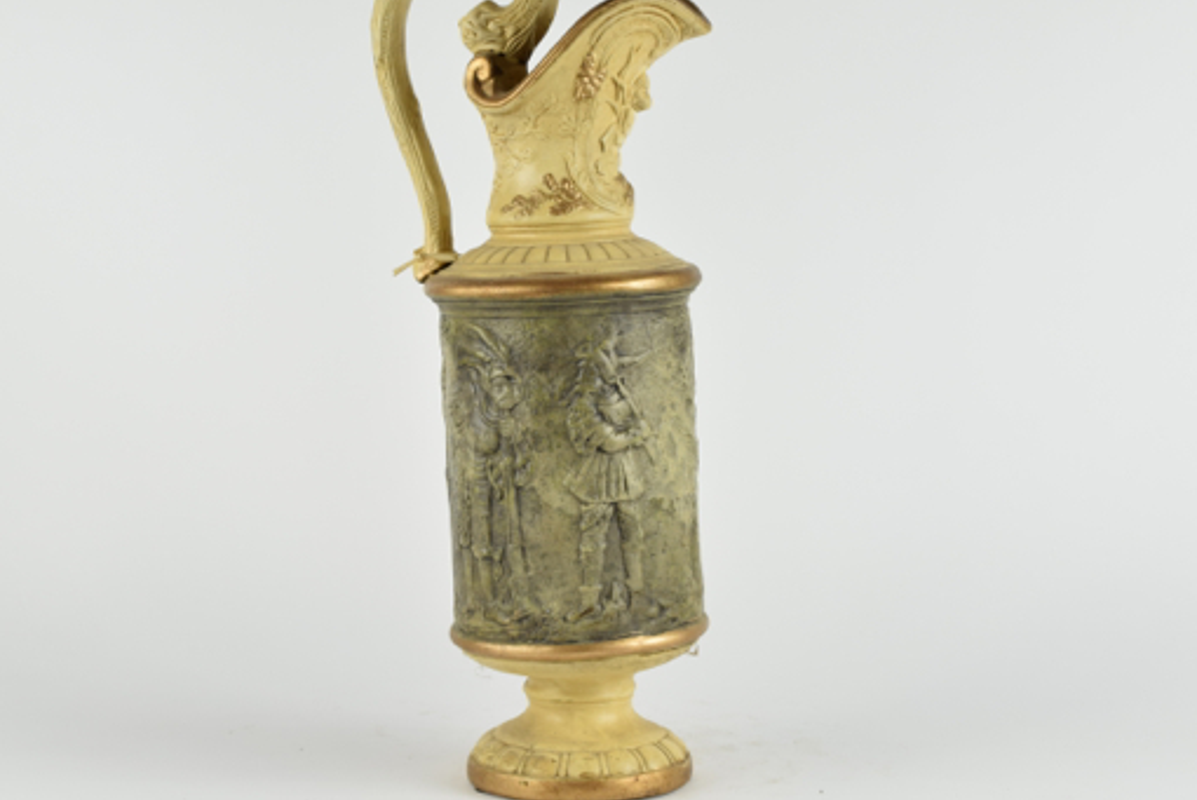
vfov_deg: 17.3
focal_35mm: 79
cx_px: 596
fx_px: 2629
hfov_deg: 25.7
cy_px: 358
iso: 400
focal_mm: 42
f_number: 8
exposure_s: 1/125
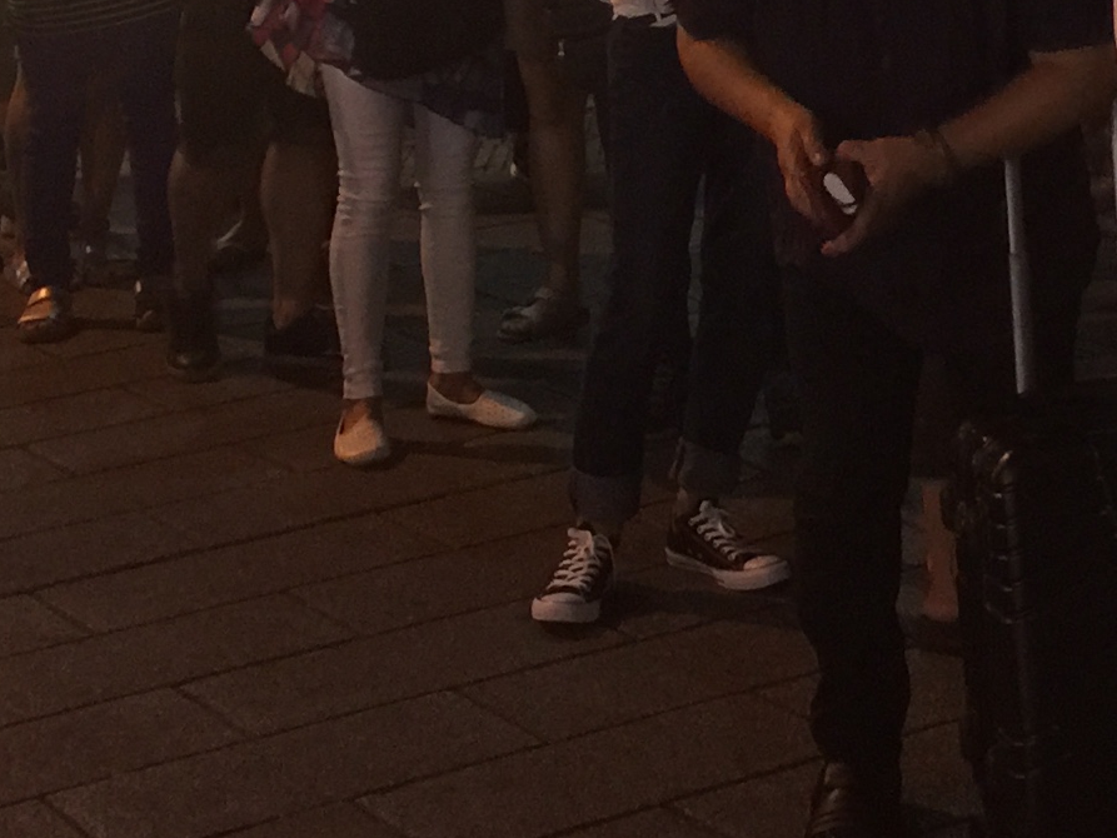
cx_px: 837
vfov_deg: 13.3
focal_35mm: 106
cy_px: -346
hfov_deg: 18.4
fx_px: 3421
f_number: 2.2
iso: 100
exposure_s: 1/10
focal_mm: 4.15
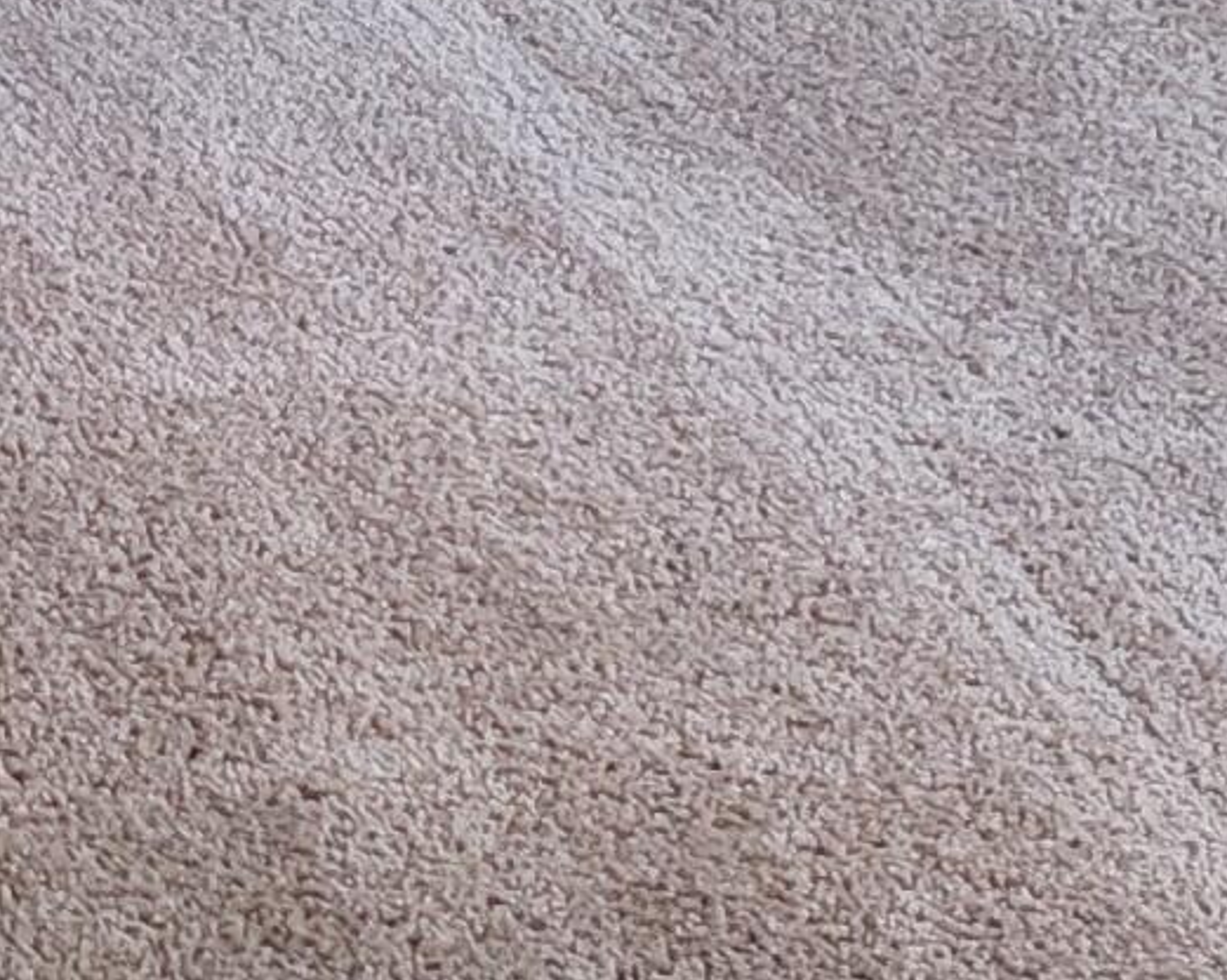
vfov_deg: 10.1
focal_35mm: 135
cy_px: -1265
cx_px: -956
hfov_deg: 13.0
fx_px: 4899
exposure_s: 1/60
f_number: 1.8
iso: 200
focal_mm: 6.7
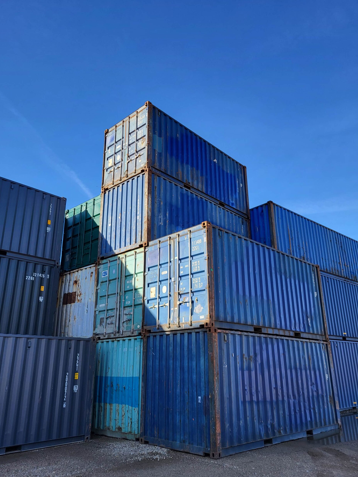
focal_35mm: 27
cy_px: 240
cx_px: 173
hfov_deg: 51.3
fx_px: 372
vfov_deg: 65.3
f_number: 1.8
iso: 40
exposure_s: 1/885
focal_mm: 5.4
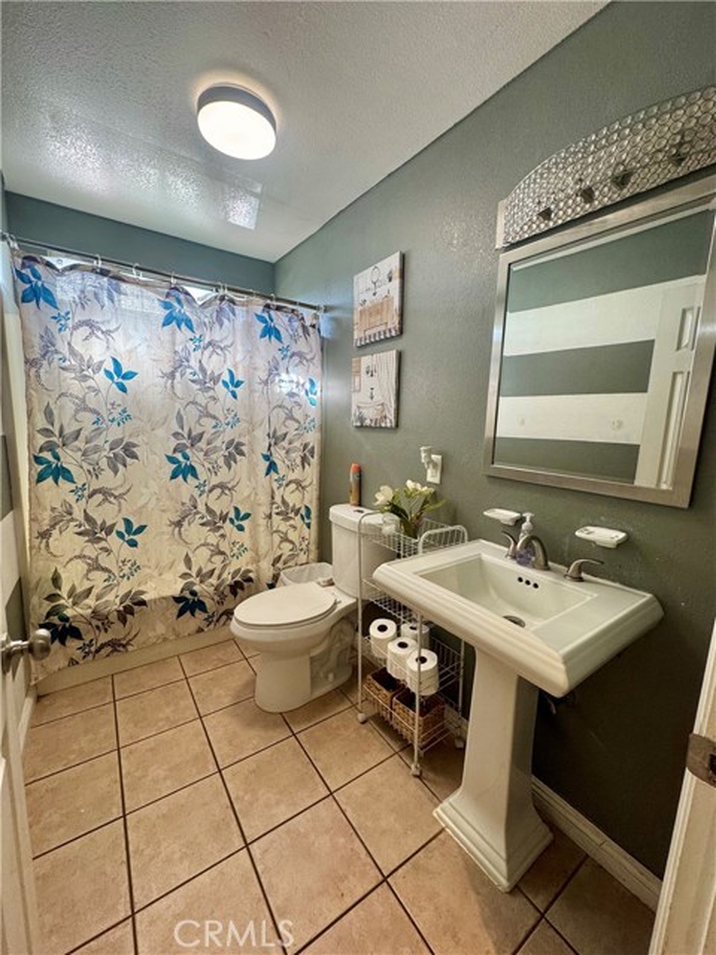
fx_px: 386
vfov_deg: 102.1
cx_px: 358
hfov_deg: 85.7
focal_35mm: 14
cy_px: 478
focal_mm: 2.22
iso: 200
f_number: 2.2
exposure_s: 1/120
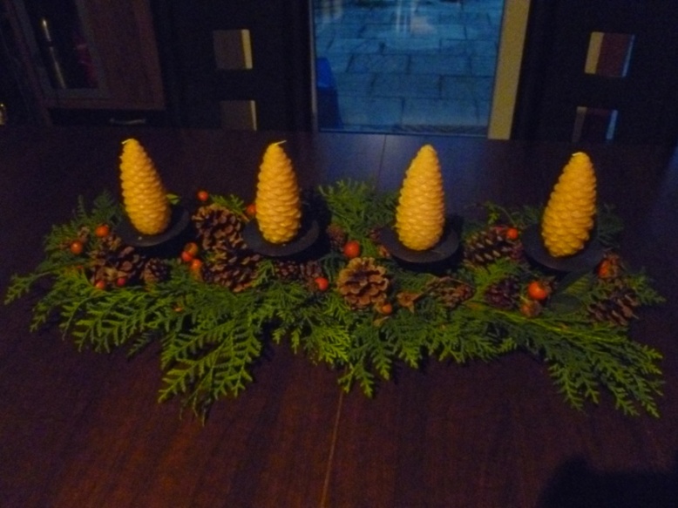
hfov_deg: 63.5
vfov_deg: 49.7
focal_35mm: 28
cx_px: 339
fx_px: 548
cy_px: 254
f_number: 3.3
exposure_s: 1/15
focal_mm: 5
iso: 1600
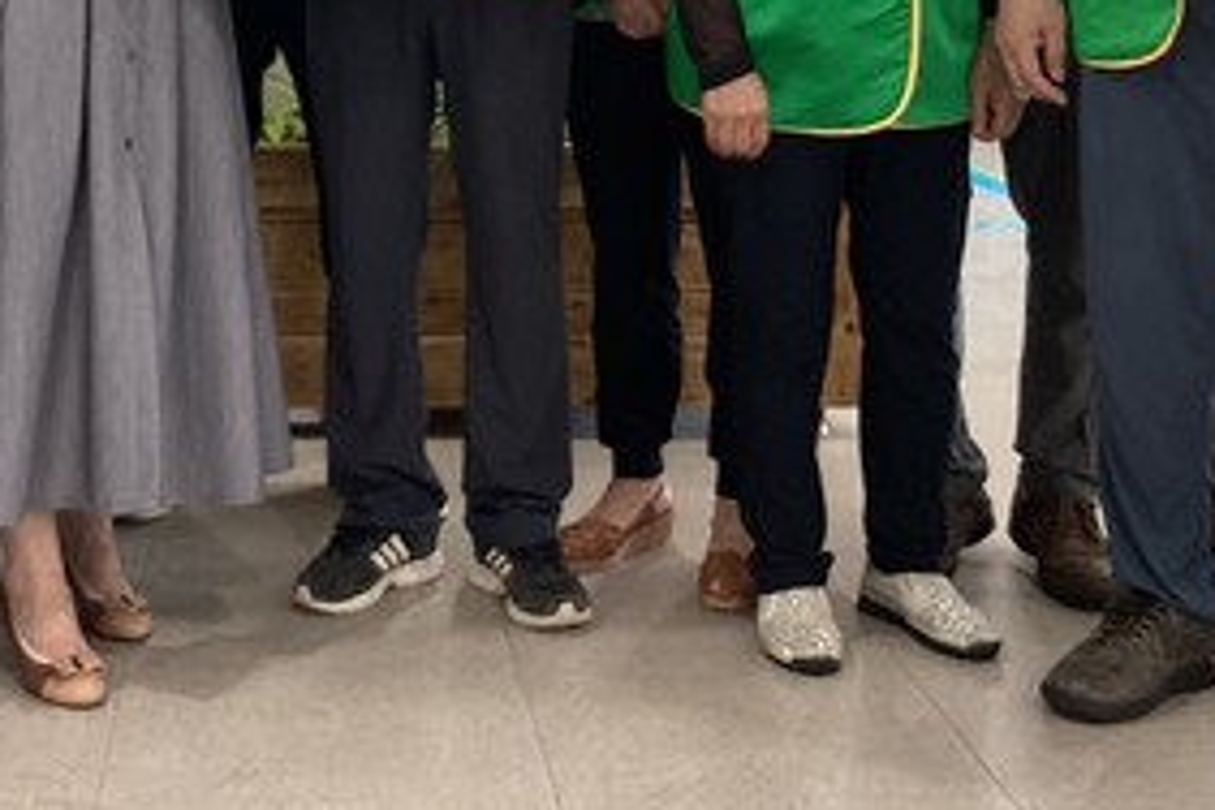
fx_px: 2092
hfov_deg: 31.9
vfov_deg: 20.8
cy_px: -103
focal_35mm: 62
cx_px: 340
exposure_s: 1/60
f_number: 1.8
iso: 160
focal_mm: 3.99
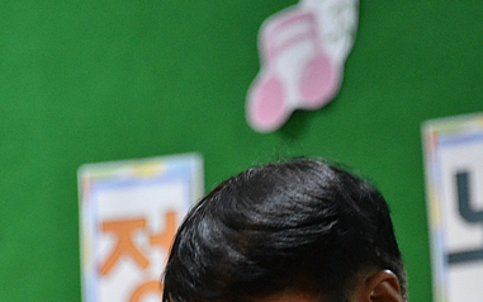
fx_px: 8450
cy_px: 234
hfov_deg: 3.3
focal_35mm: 642
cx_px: 318
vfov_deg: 2.0
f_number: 5.6
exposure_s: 1/125
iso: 5600
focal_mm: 300
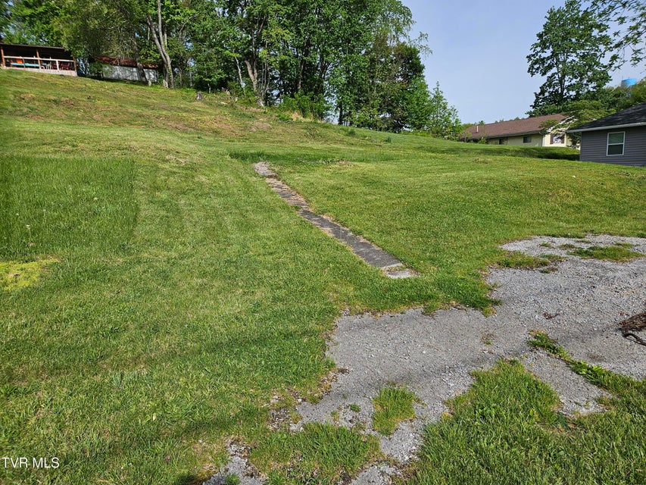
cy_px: 242
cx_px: 323
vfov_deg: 58.9
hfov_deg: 73.9
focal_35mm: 23
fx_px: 429
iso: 25
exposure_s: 1/2122
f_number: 1.8
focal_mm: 5.4
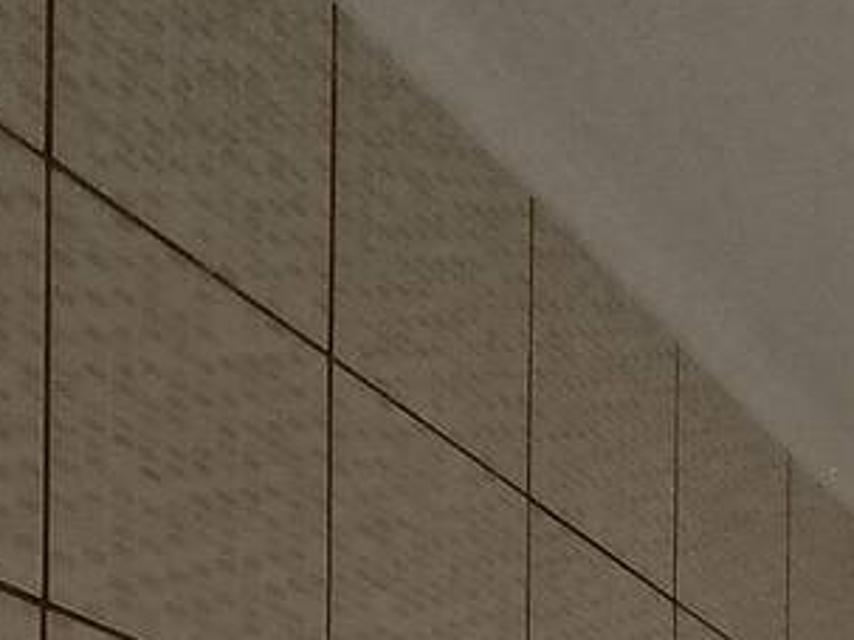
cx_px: 837
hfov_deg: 24.6
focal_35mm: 76
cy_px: 1266
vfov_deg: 15.6
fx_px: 1874
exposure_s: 1/120
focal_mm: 1.65
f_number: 2.2
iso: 160
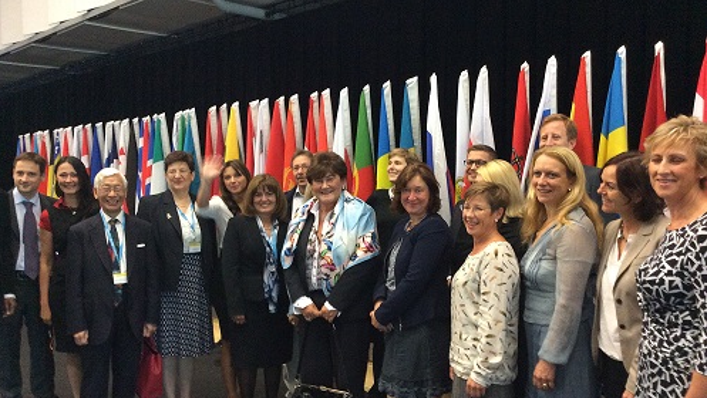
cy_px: 217
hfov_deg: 56.6
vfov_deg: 33.7
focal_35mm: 35
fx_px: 656
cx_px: 353
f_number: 2.4
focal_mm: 3.3
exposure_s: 1/15
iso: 250
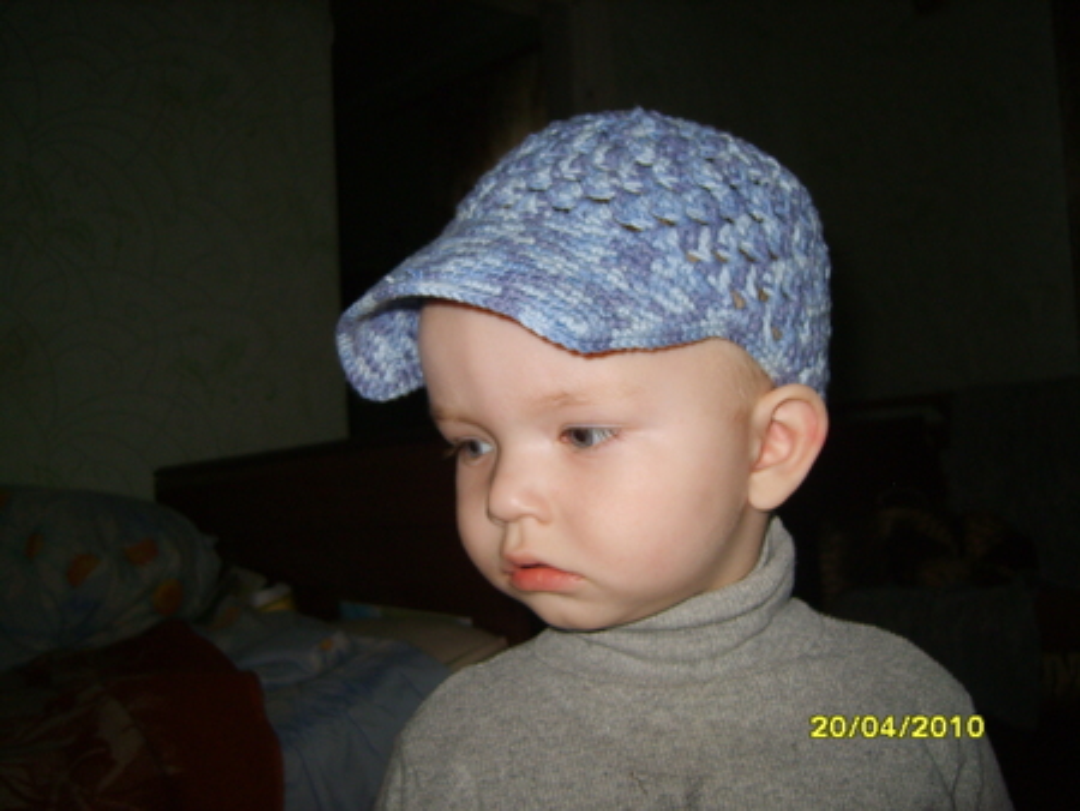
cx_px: 540
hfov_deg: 52.6
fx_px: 1093
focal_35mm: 35
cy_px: 406
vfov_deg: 40.7
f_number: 2.8
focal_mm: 7.4
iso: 100
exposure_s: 1/30
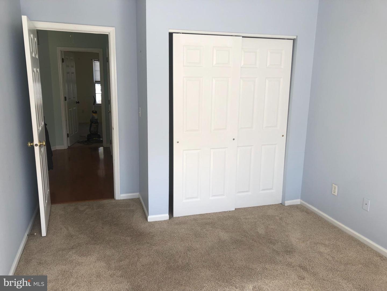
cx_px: 194
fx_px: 313
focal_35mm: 28
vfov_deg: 49.7
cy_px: 146
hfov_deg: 63.4
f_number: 1.8
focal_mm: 3.99
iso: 20
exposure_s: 1/152
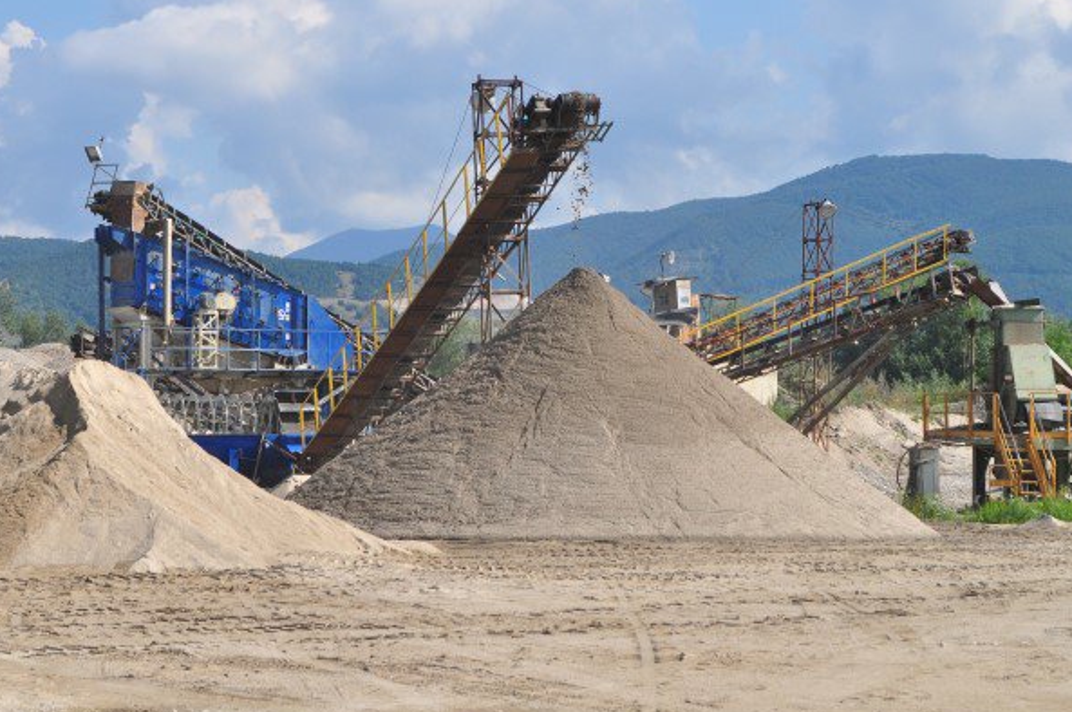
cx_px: 440
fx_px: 2993
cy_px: 304
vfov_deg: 13.6
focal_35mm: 101
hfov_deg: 20.3
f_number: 8
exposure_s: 1/1000
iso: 400
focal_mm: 55
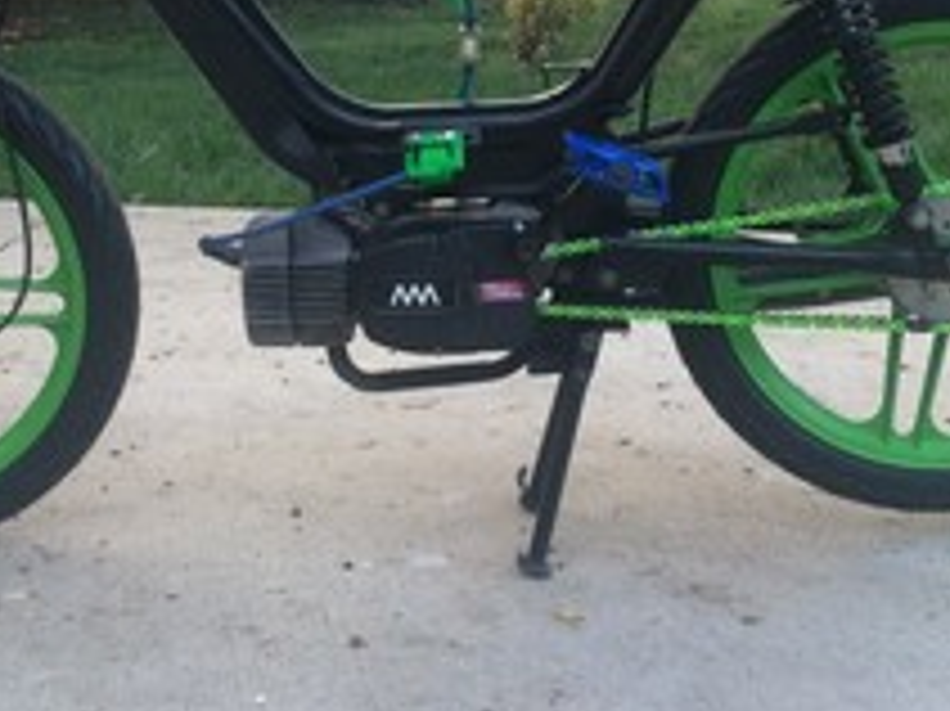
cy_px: 117
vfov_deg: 25.9
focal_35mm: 55
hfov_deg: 34.9
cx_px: 441
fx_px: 1509
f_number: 2.2
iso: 125
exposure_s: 1/30
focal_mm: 4.15
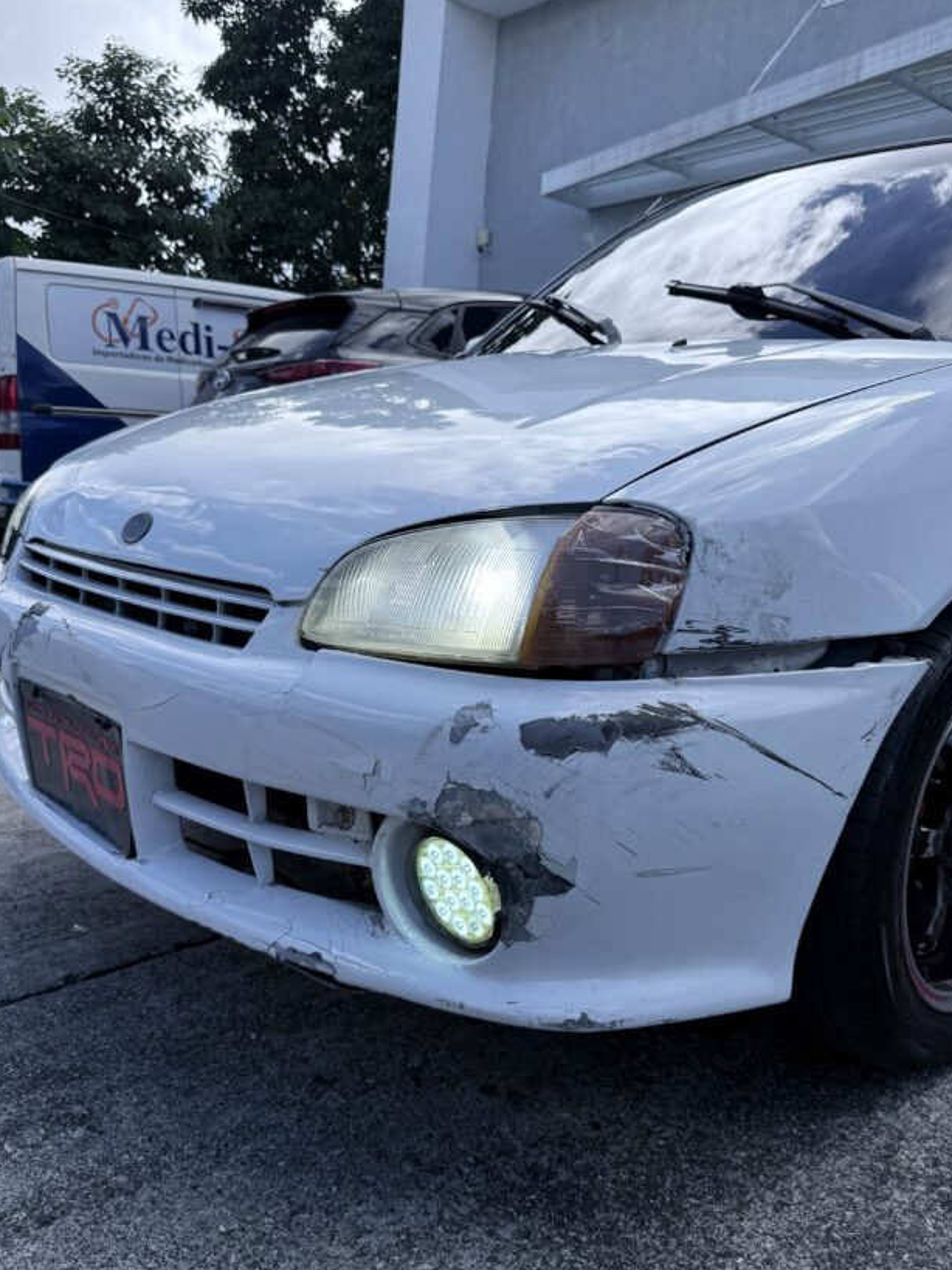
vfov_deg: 60.0
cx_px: 488
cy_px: 654
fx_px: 1100
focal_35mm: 30
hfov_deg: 46.8
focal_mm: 6.76
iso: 80
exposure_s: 1/2370
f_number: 1.78
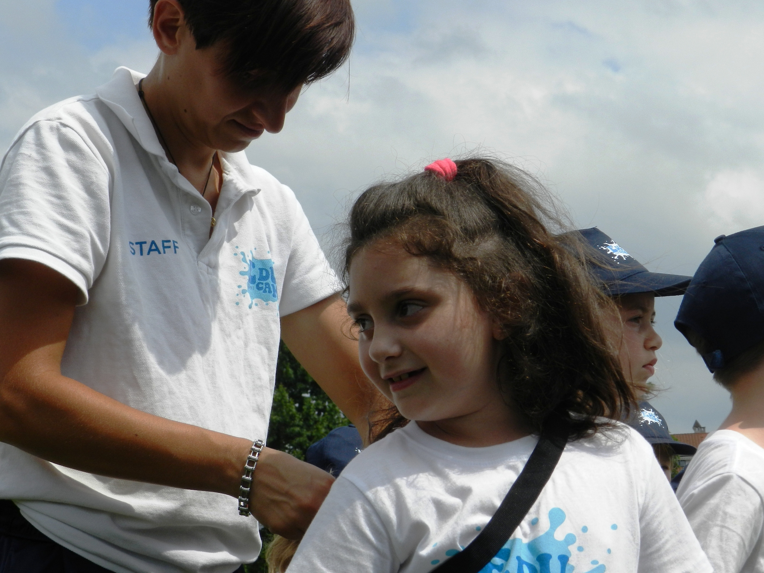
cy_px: 286
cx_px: 382
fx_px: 2207
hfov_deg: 19.6
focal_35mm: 100
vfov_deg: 14.8
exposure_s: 1/1000
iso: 160
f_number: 5.6
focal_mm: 17.7
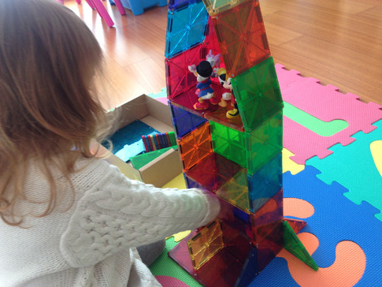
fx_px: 375
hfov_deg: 53.9
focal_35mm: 34
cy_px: 140
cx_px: 193
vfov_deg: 41.8
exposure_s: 1/20
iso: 50
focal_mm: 4.12
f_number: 2.4
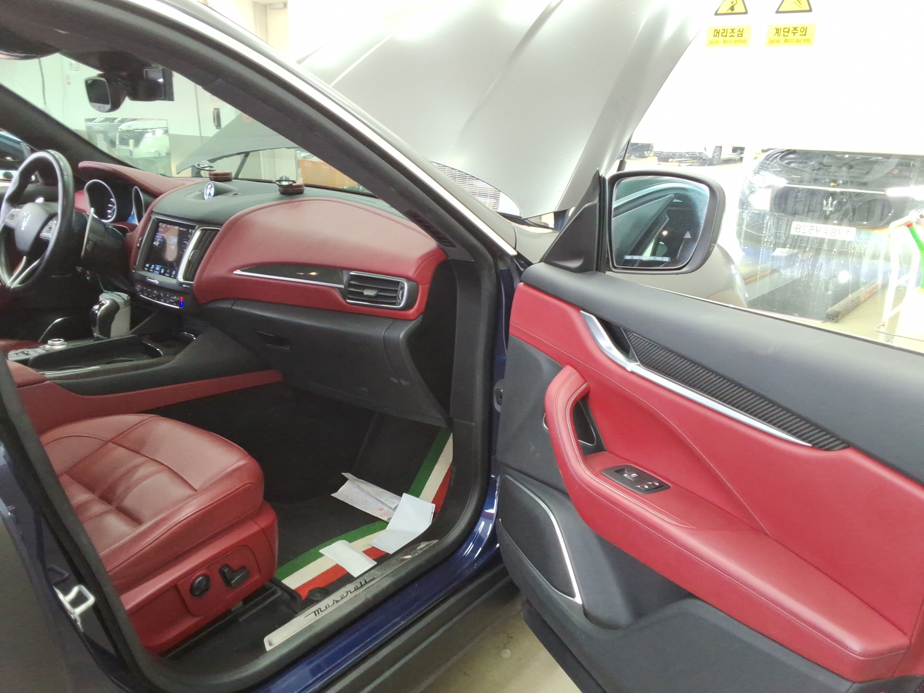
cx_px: 462
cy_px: 346
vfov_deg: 49.7
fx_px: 747
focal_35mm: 28
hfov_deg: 63.4
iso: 92
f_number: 1.9
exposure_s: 1/40
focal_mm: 2.91
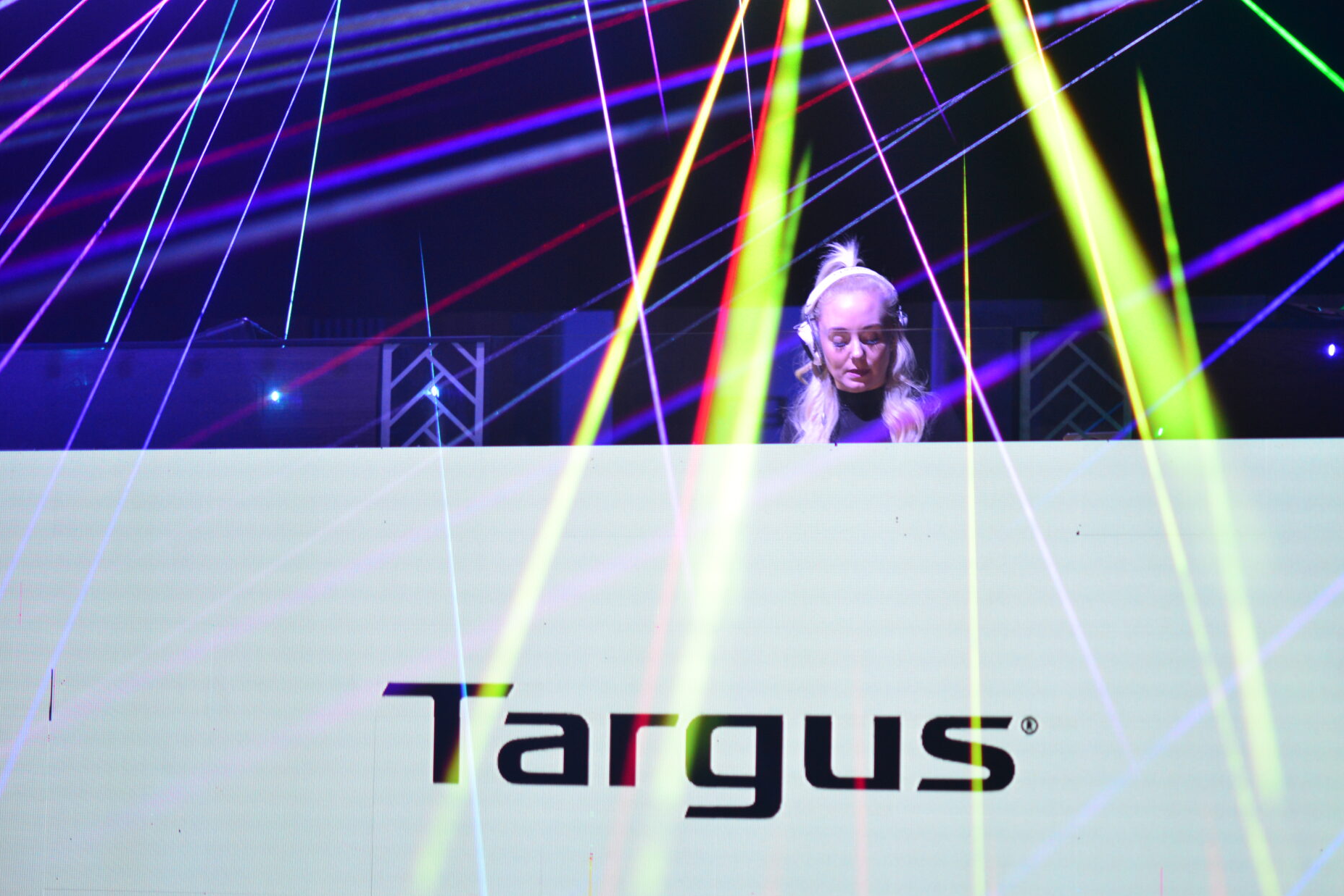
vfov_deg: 11.8
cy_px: 449
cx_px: 741
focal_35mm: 116
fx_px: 4331
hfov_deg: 17.6
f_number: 2.8
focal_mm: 105
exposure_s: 1/160
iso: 1250
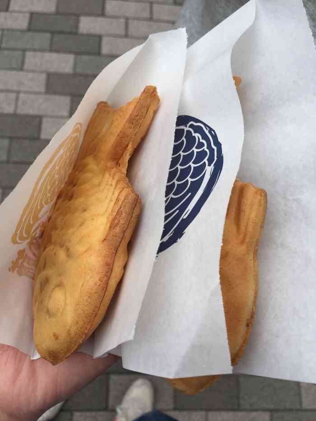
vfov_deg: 61.7
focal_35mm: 29
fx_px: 353
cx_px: 158
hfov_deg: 48.2
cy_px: 210
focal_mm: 4.15
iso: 32
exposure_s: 1/791
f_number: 2.2
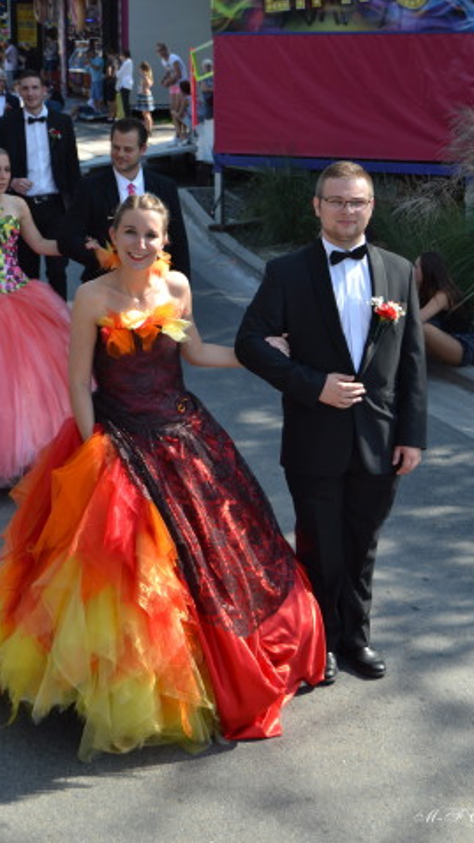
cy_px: 422
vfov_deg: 34.9
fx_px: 1340
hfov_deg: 20.1
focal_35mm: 60
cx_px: 234
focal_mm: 38
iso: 100
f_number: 6.3
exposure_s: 1/160
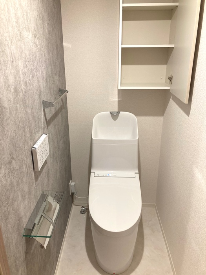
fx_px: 222
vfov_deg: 63.4
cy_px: 138
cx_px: 103
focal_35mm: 28
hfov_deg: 49.7
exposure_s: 1/50
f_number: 1.8
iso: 100
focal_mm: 3.99
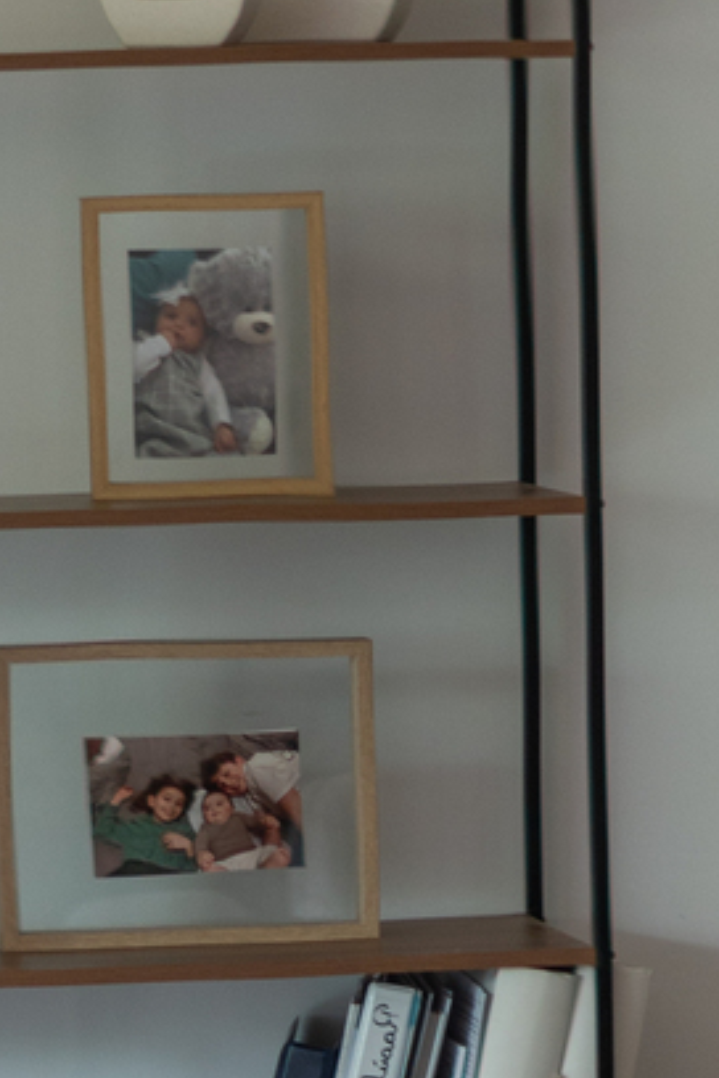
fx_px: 8807
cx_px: 511
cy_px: 935
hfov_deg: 4.7
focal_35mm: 294
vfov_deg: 7.0
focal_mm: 50
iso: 250
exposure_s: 1/200
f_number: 1.8
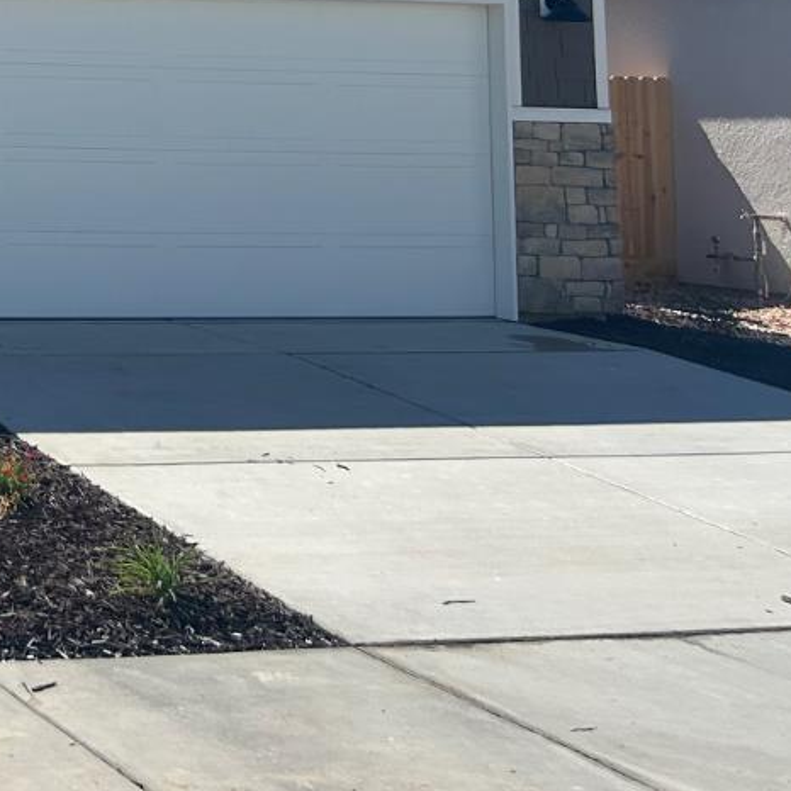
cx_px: -411
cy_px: -101
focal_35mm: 74
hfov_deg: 20.0
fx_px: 1913
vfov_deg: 22.0
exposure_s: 1/6211
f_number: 1.5
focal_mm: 5.7
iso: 50
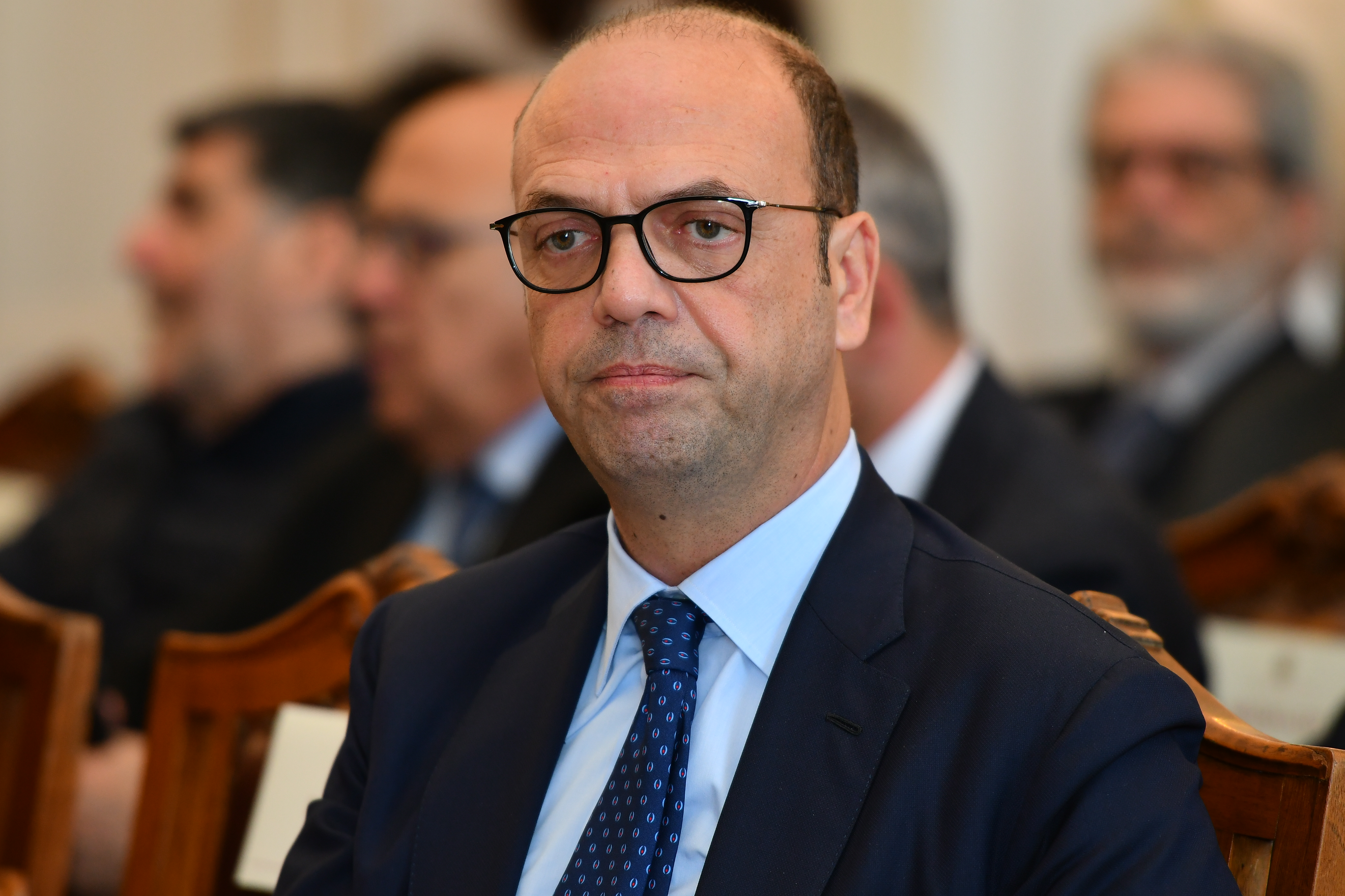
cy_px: 448
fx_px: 11207
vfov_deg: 4.6
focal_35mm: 300
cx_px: 672
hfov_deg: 6.9
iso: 640
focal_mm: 200
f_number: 2.8
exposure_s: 1/250
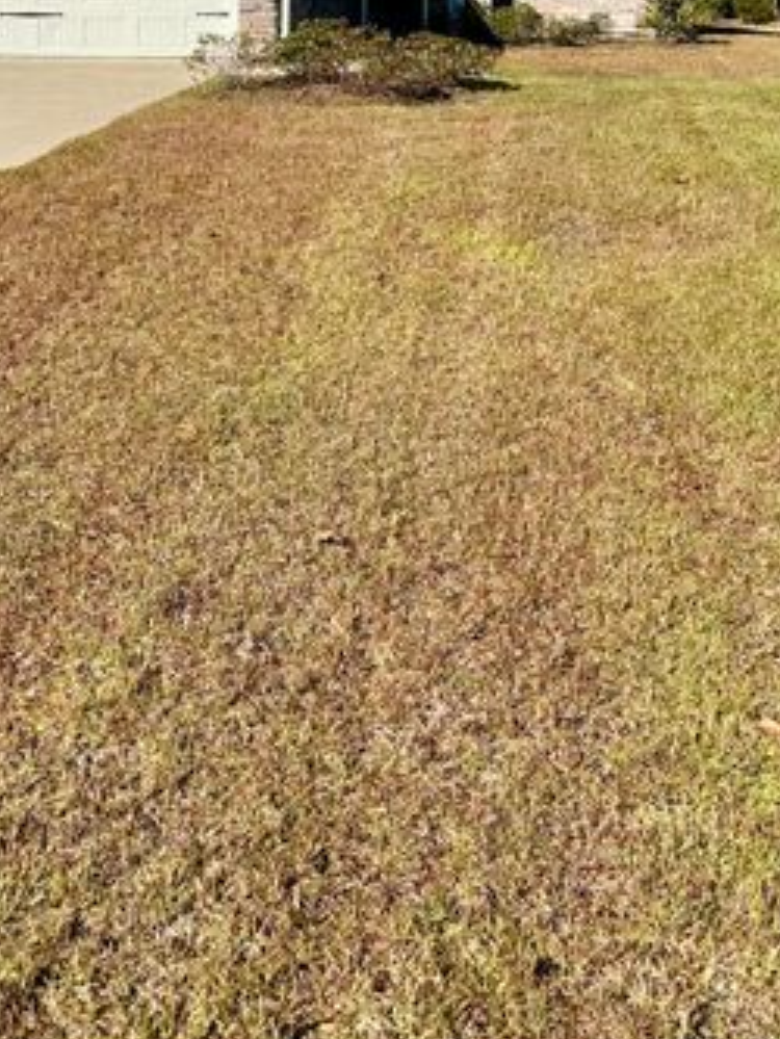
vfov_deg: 36.8
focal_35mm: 48
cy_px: 80
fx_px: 1441
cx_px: 268
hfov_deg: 30.1
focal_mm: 6.86
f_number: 1.78
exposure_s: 1/5525
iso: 80
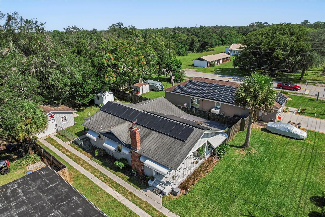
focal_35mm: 22
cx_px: 162
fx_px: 199
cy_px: 108
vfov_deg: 57.2
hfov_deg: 78.6
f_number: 2.8
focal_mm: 8.38
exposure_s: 1/2000
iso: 120
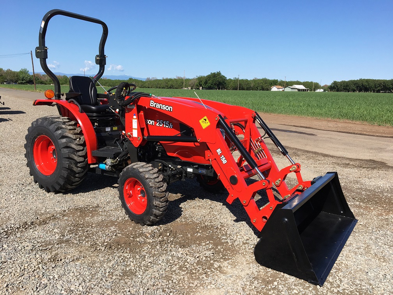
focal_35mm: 29
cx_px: 196
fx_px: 329
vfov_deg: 48.2
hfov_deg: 61.7
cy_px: 148
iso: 25
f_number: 2.2
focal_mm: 4.15
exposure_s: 1/1603
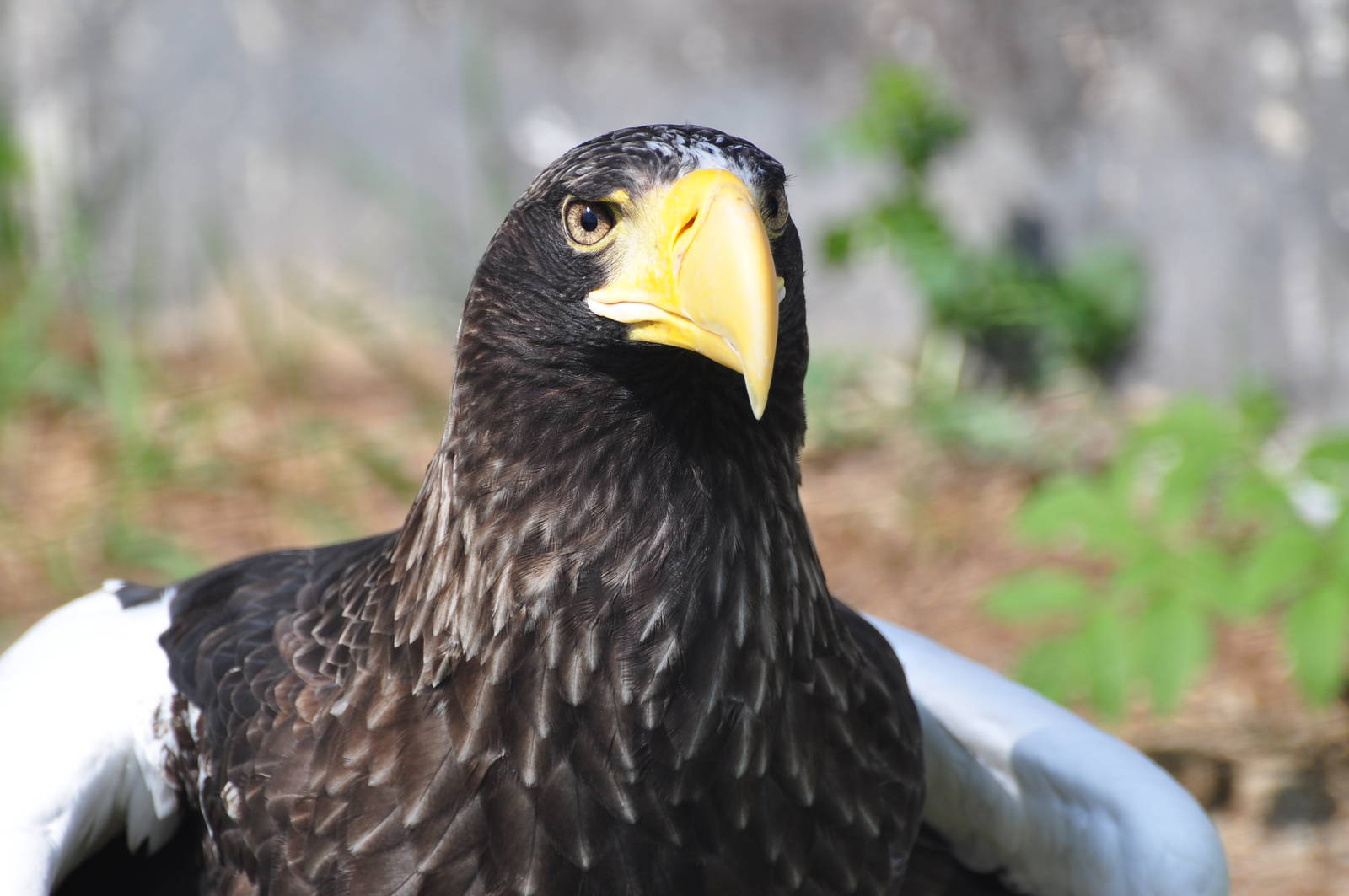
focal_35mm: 420
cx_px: 674
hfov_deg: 4.9
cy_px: 448
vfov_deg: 3.3
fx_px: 15720
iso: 200
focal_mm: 280
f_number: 5.6
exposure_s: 1/500
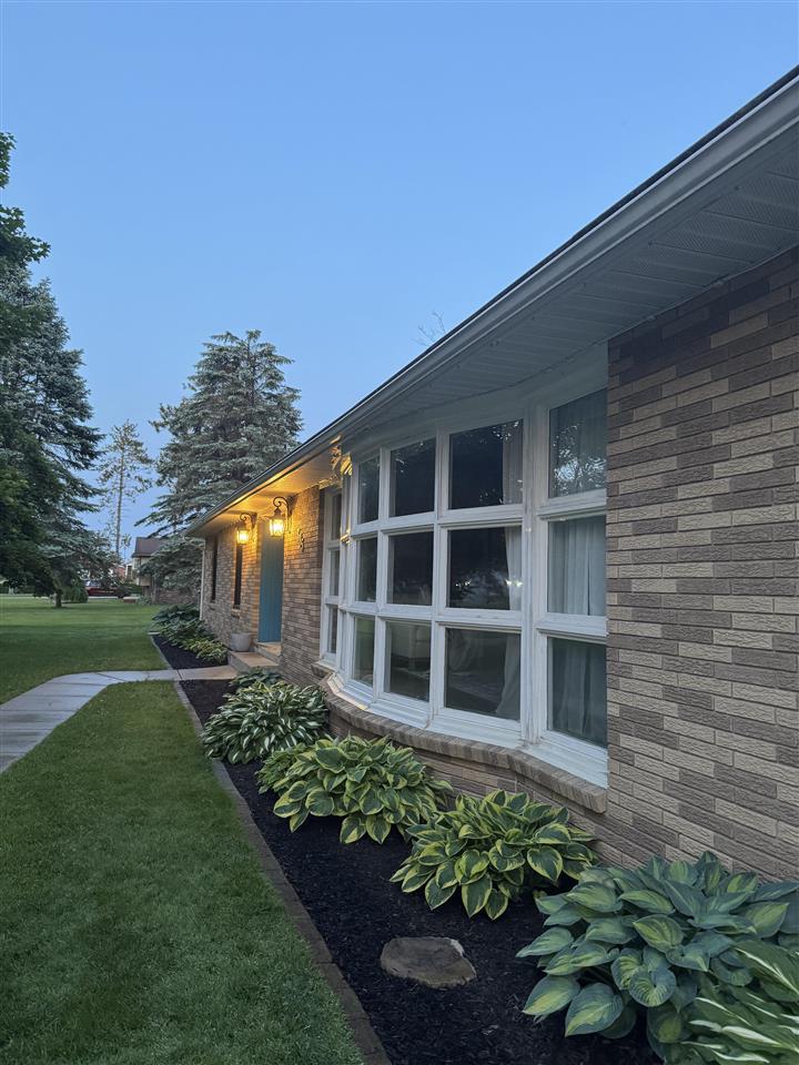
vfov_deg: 71.6
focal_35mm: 24
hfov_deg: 56.8
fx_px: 739
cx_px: 400
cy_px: 532
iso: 400
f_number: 1.78
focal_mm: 6.76
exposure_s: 1/60
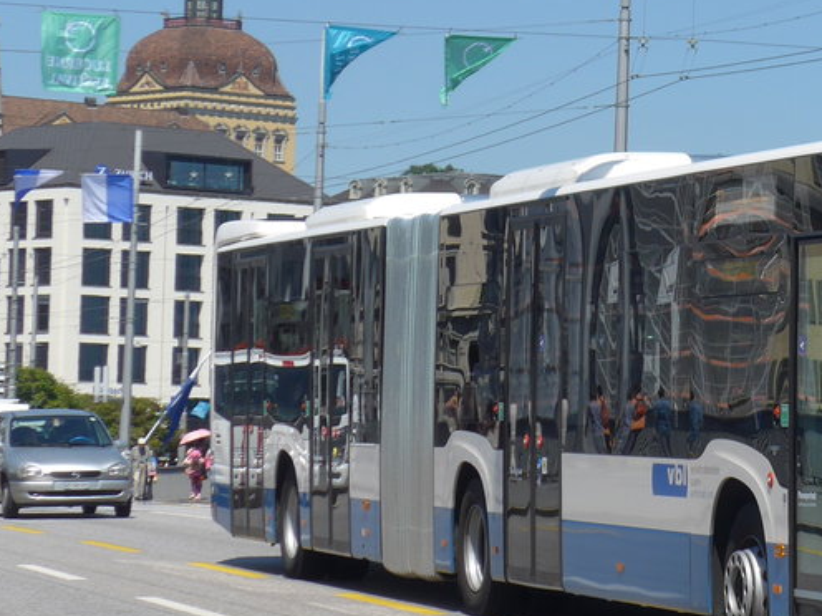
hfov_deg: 10.9
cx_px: 930
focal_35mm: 179
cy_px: 205
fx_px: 4251
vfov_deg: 8.3
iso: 80
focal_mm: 15
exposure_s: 1/800
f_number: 4.2
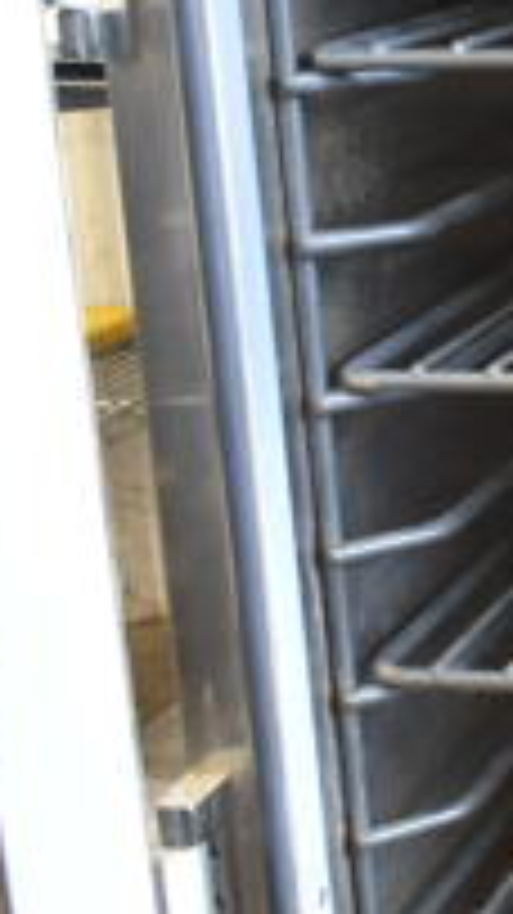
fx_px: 2058
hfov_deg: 12.4
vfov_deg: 24.9
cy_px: 324
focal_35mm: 85
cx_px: 1053
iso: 900
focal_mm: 18
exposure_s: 1/30
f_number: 3.5
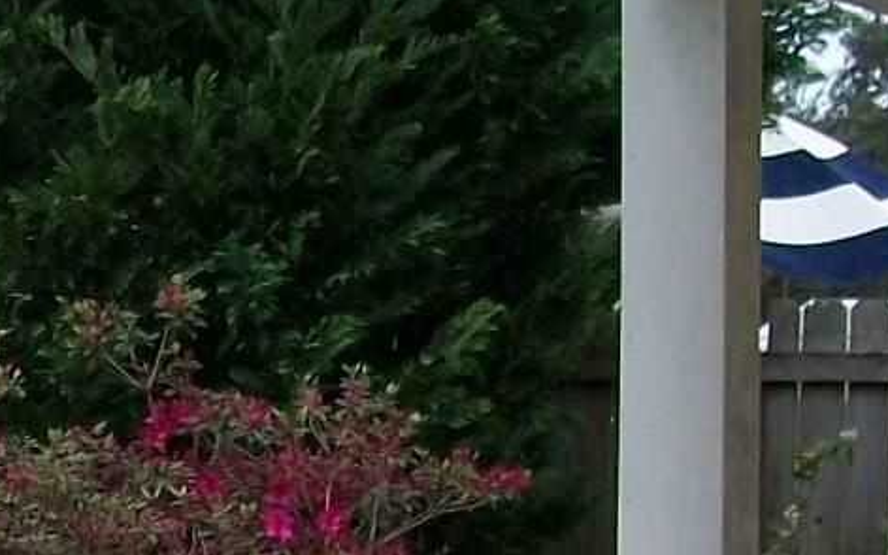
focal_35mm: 166
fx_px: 4016
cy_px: 859
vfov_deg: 7.7
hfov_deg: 11.9
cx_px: -535
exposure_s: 1/500
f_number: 2.7
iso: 80
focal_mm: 6
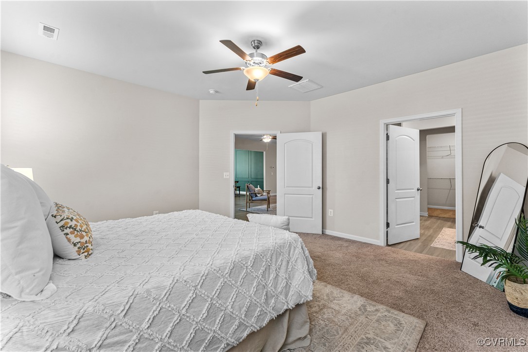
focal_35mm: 15
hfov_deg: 100.0
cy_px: 176
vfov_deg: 77.0
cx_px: 264
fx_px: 221
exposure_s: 1/8
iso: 1250
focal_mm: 15.1
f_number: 9
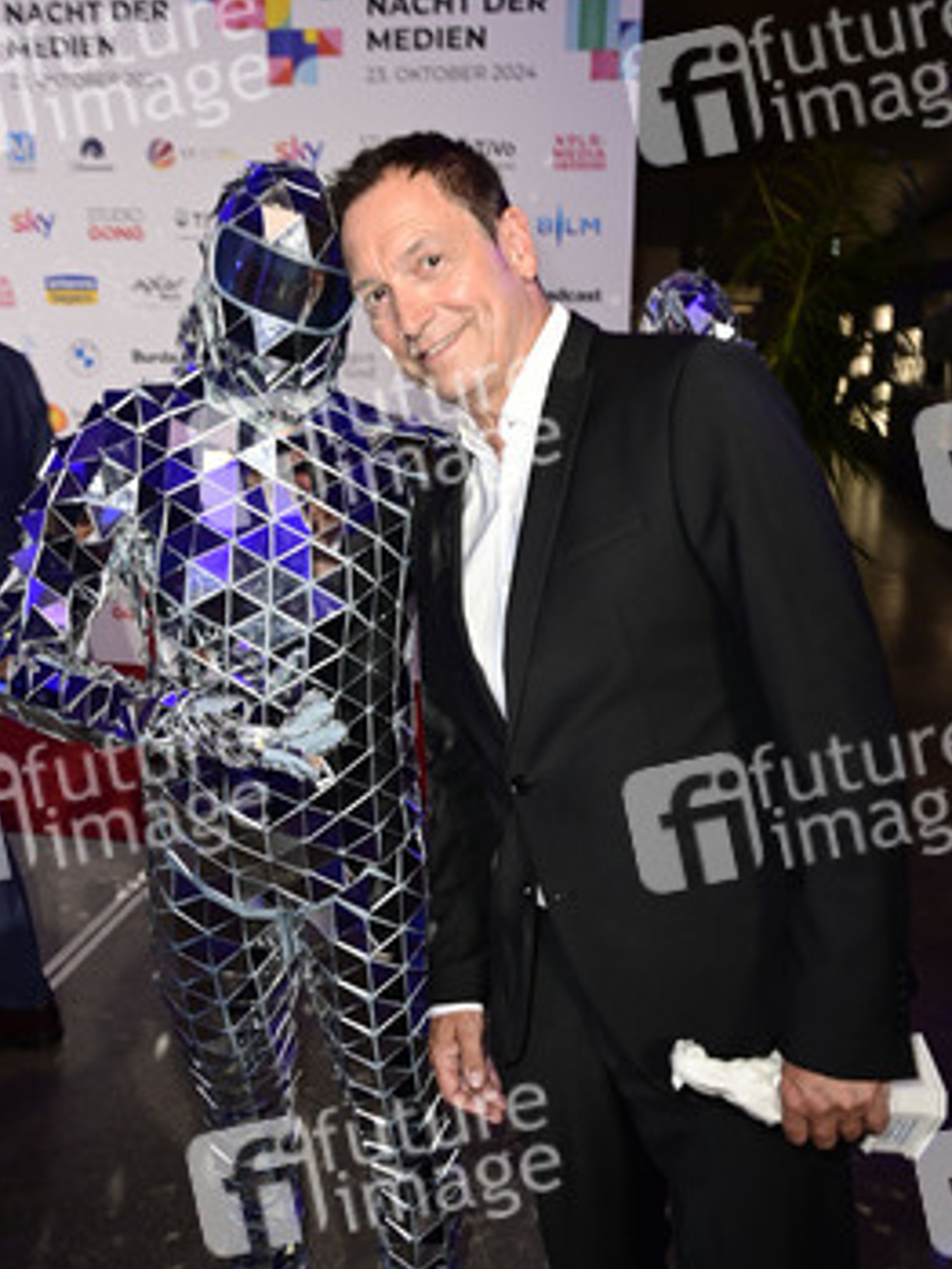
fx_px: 1209
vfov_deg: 55.3
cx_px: 480
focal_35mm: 33
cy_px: 625
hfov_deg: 43.0
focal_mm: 30
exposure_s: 1/80
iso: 1250
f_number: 5.6
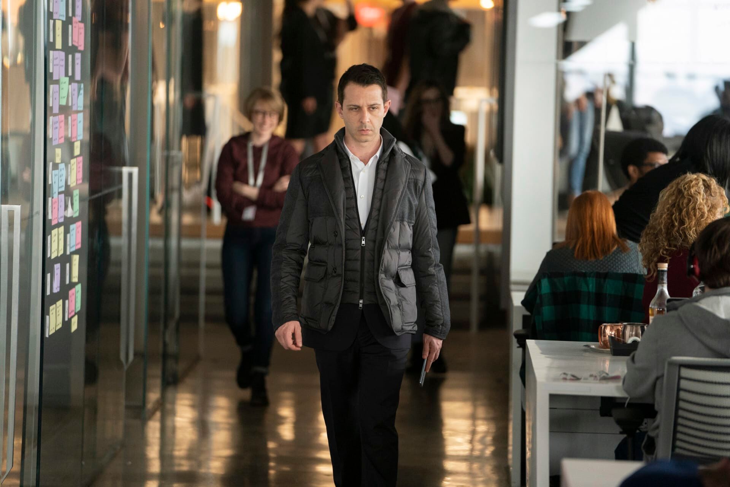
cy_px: 244
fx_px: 3508
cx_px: 365
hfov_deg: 11.9
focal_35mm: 173
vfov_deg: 7.9
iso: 3200
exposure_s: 1/200
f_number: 2.8
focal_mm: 173
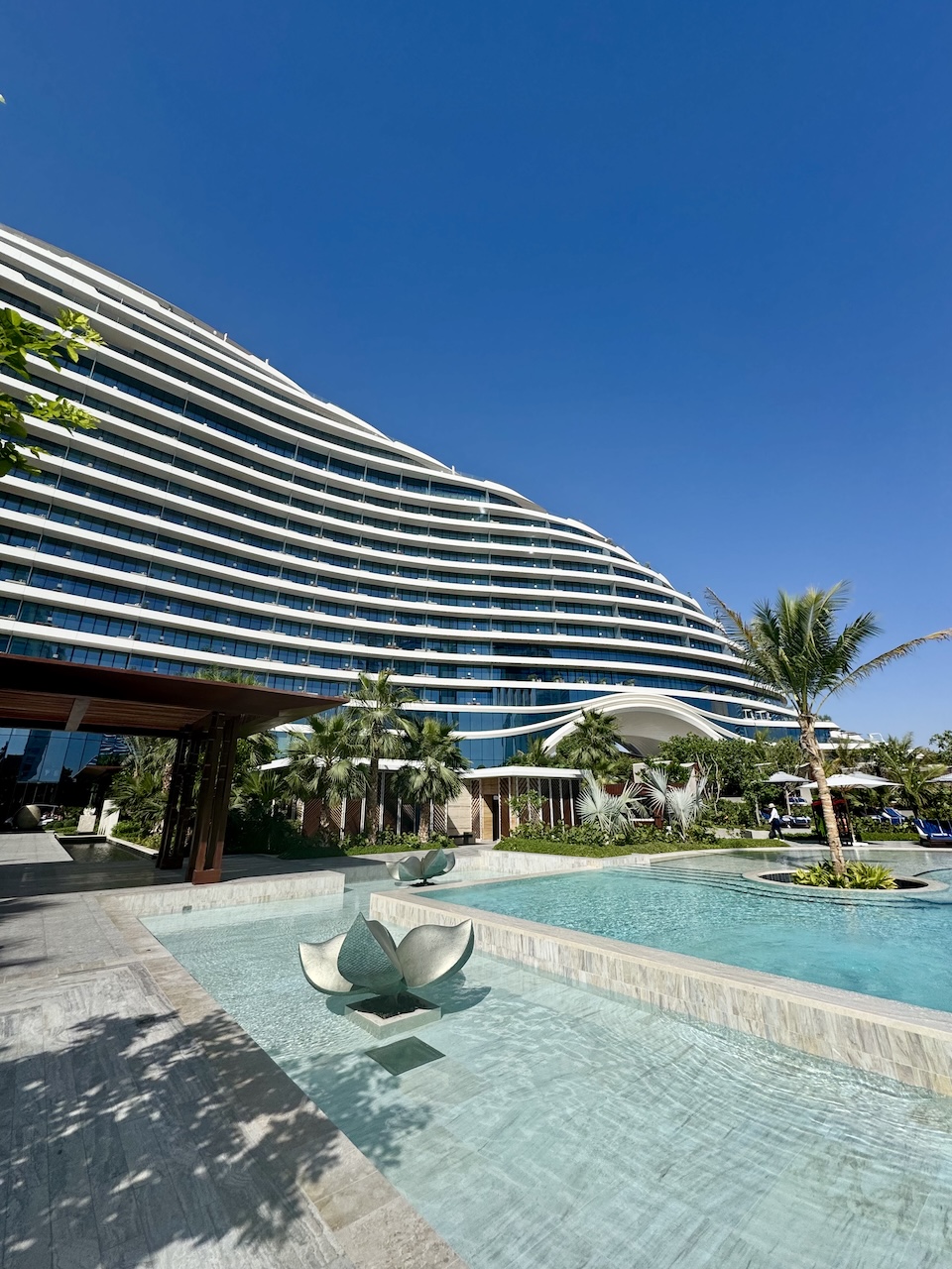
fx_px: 513
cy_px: 634
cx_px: 476
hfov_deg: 85.7
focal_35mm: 14
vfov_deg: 102.1
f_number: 2.2
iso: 50
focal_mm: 2.22
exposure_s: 1/3906
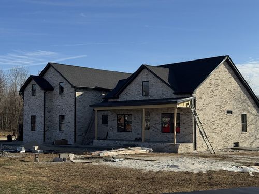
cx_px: 130
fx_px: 359
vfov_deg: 30.3
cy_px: 97
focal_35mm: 48
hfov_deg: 39.7
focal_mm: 6.76
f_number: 1.78
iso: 64
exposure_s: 1/6410
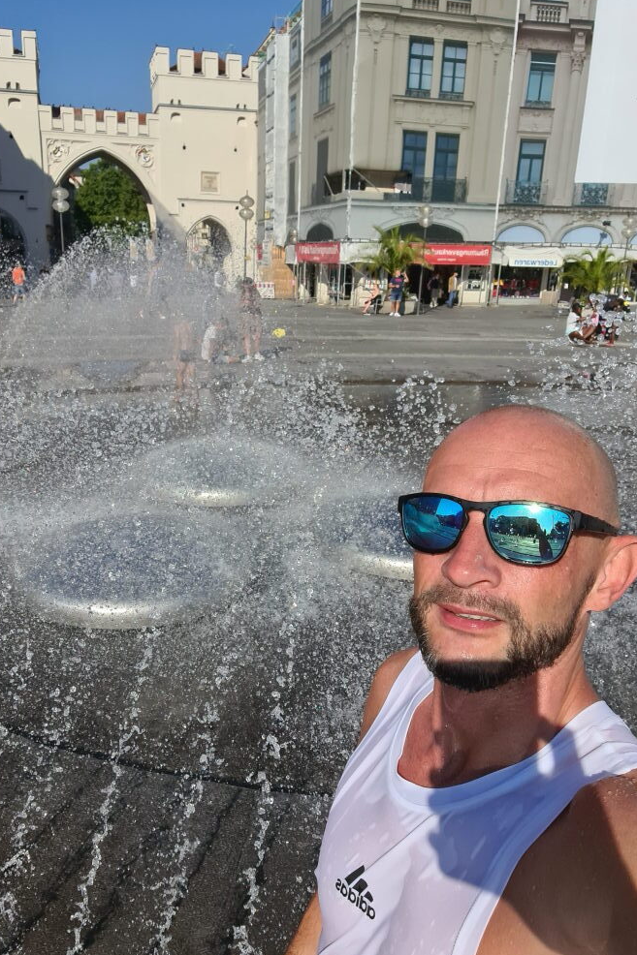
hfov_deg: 47.9
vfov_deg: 67.4
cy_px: 489
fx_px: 717
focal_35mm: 27
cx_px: 298
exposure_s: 1/2272
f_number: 2.2
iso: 50
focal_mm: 3.8
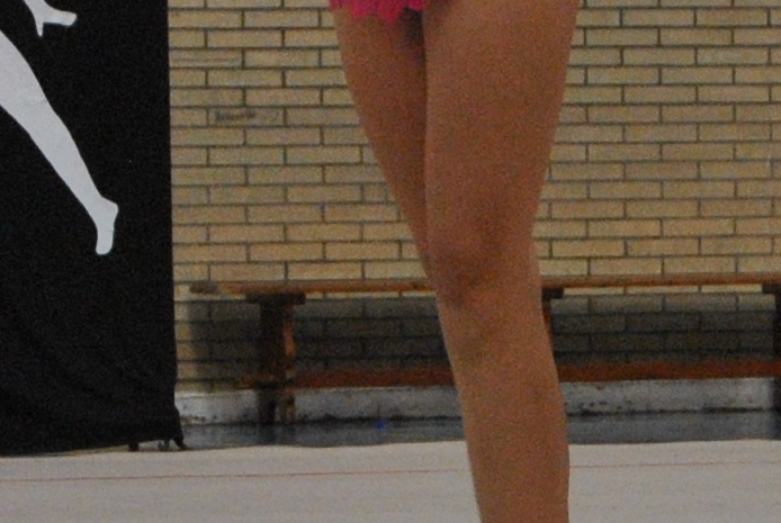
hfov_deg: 5.3
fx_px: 8365
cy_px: 29
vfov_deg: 3.6
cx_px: 501
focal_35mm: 385
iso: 800
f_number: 7.1
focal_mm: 46
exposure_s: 1/200
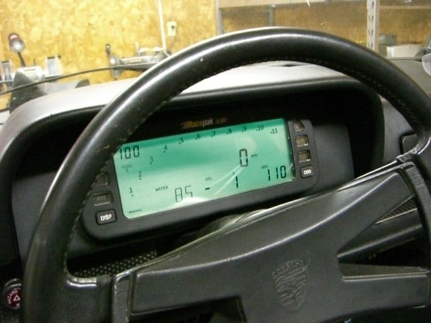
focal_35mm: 38
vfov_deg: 37.7
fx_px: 473
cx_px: 216
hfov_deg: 49.0
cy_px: 162
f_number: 2.7
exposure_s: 1/30
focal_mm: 6.2
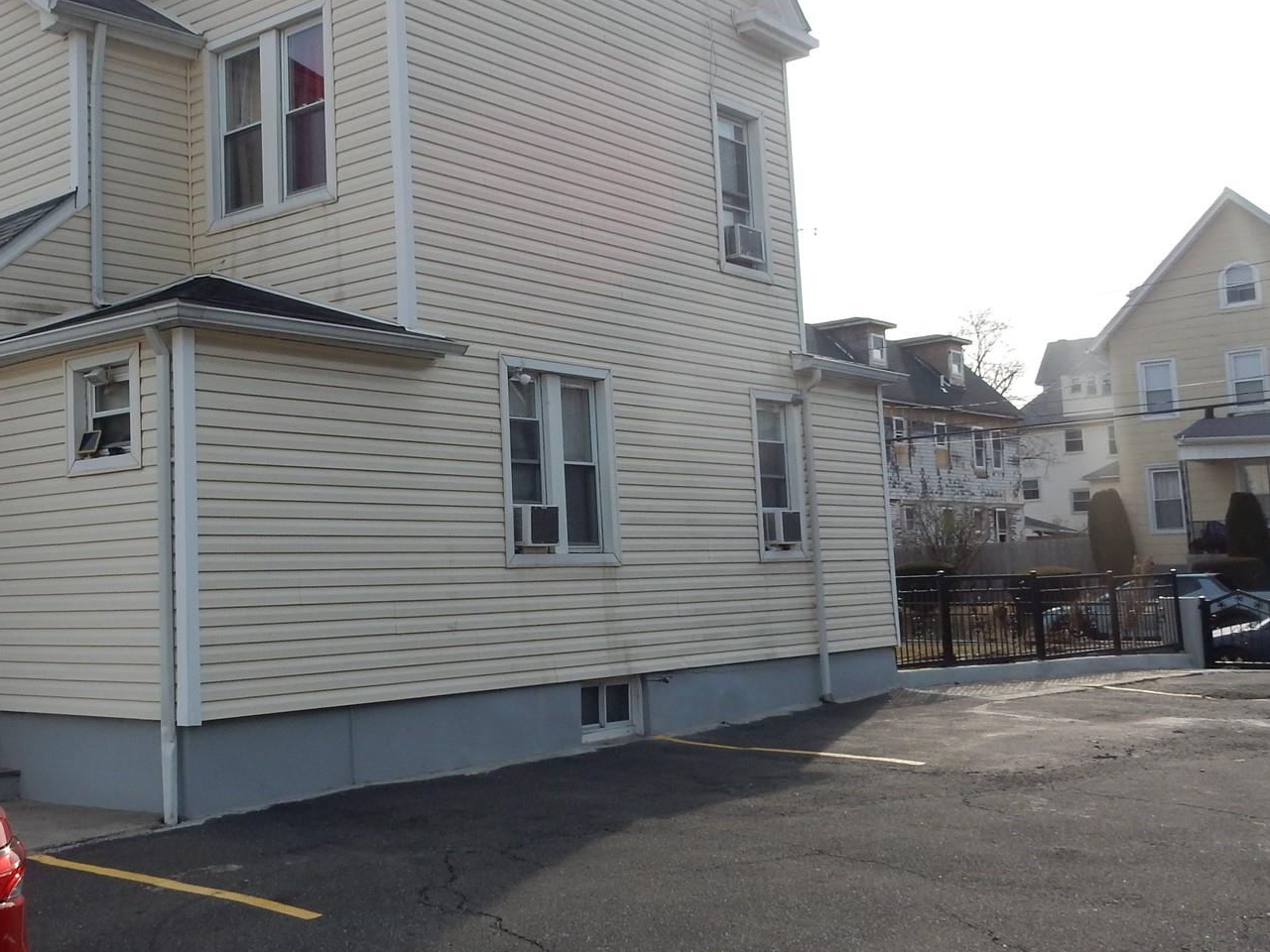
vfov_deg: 35.9
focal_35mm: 40
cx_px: 327
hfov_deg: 45.3
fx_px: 1468
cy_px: 434
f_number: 4.2
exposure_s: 1/800
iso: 125
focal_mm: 4.5
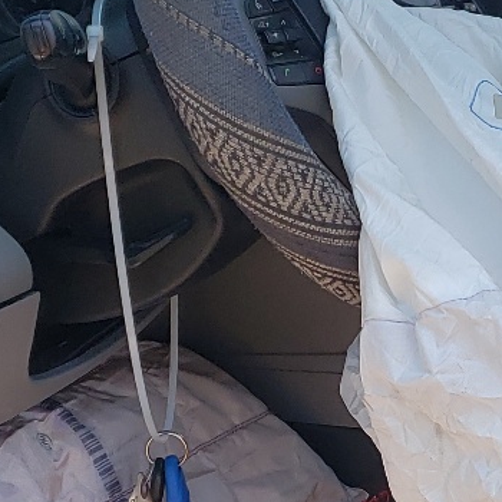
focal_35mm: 105
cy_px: 458
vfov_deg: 16.4
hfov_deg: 16.3
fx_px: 1723
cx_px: 473
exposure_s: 1/769
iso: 50
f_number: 1.5
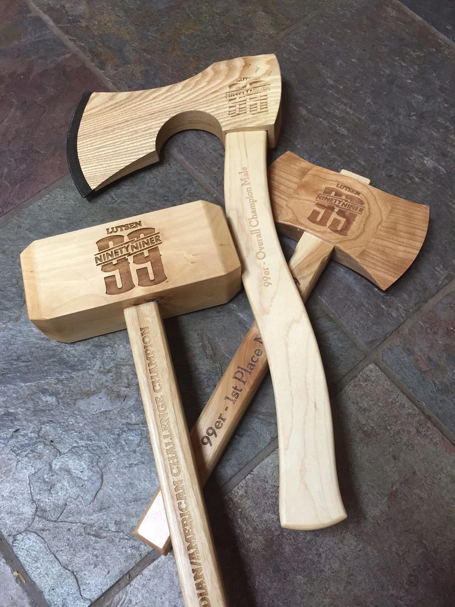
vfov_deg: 61.7
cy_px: 304
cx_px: 228
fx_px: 508
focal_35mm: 29
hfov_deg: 48.2
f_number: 2.2
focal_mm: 4.15
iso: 160
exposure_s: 1/30
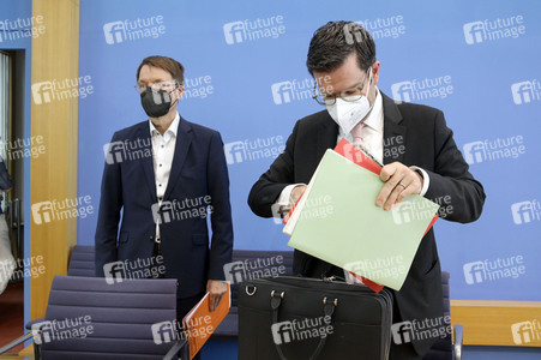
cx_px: 270
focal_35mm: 32
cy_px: 180
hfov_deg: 58.8
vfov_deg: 41.1
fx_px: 481
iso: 4000
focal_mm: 32
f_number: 5.6
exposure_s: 1/640
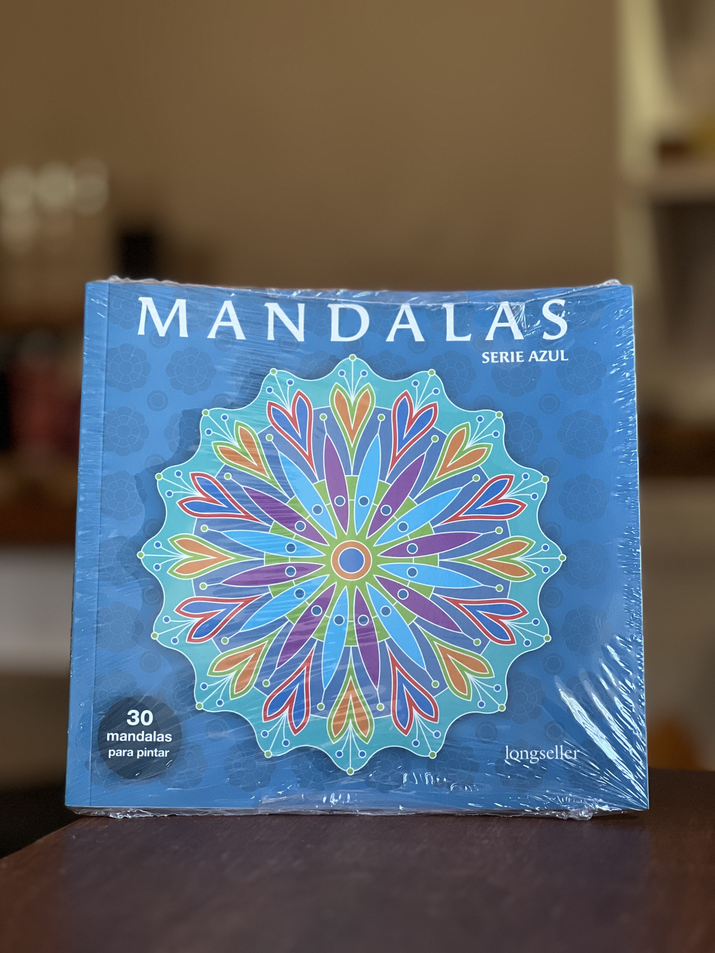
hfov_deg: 19.1
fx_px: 2121
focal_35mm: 77
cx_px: 358
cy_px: 476
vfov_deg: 25.3
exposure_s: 1/40
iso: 200
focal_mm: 9
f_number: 2.8
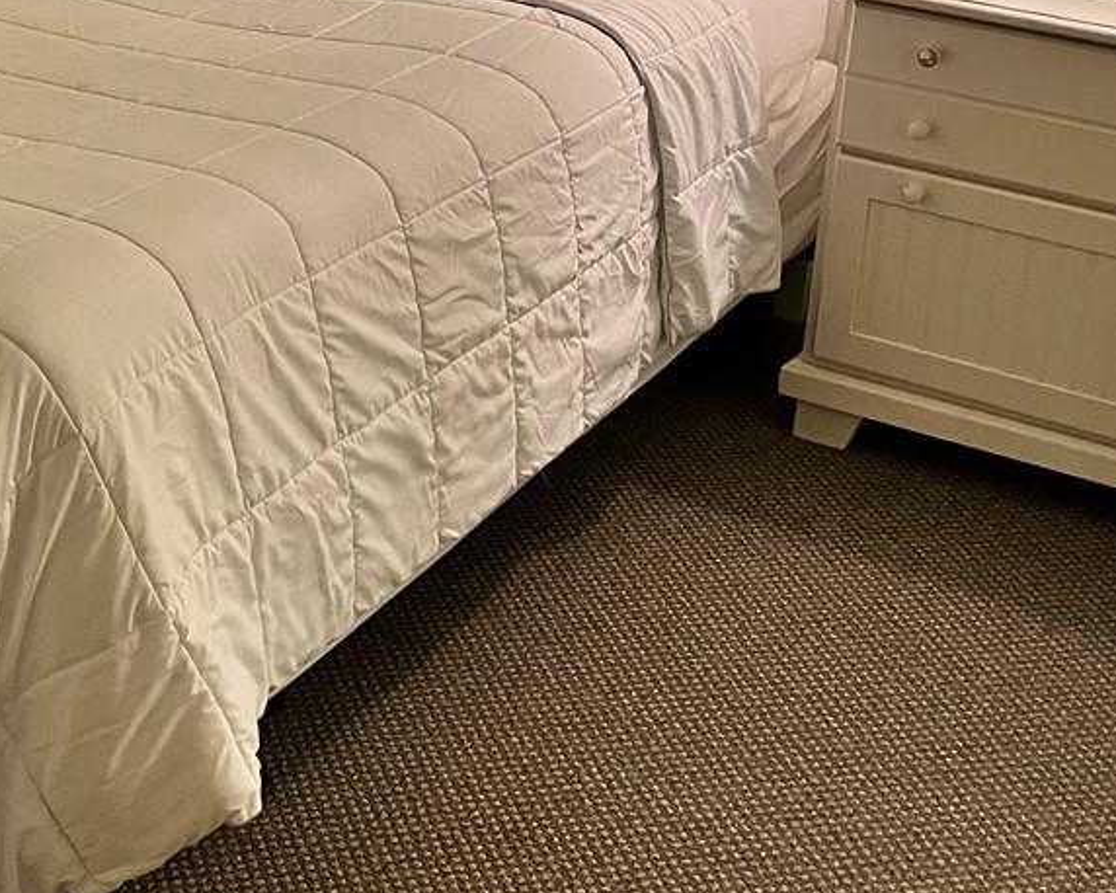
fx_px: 2346
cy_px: -39
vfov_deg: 20.7
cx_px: 21
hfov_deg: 25.5
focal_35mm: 71
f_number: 1.6
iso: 250
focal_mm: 5.1
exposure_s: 1/60
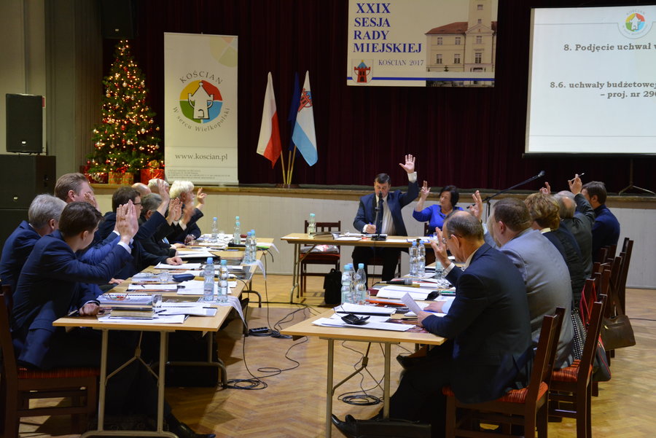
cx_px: 328
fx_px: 1094
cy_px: 219
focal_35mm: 60
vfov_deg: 22.6
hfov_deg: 33.4
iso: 1000
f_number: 4.5
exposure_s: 1/30
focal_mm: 40
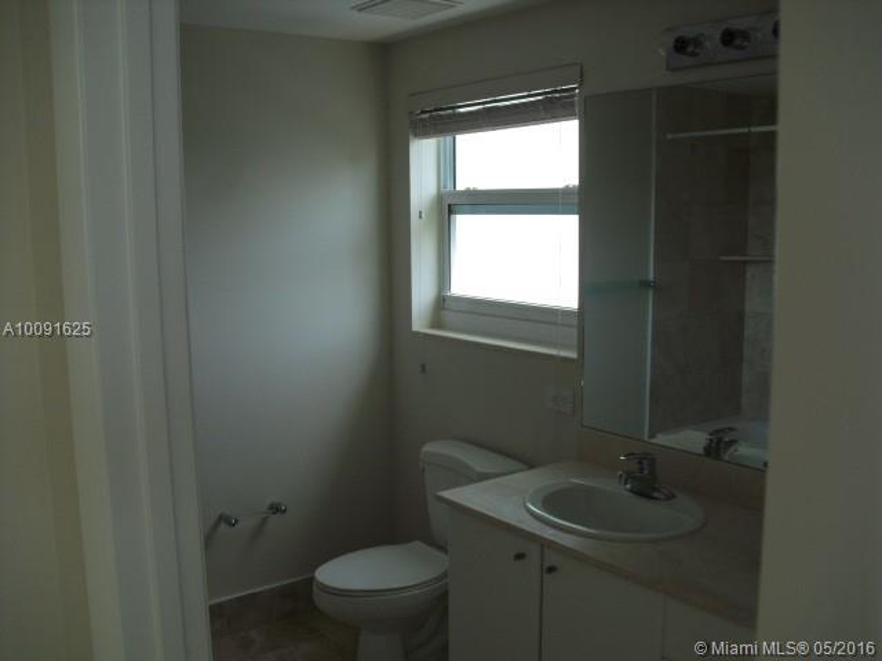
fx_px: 917
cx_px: 441
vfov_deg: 39.7
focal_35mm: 36
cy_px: 330
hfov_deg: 51.4
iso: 100
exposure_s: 1/200
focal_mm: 6.3
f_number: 3.1
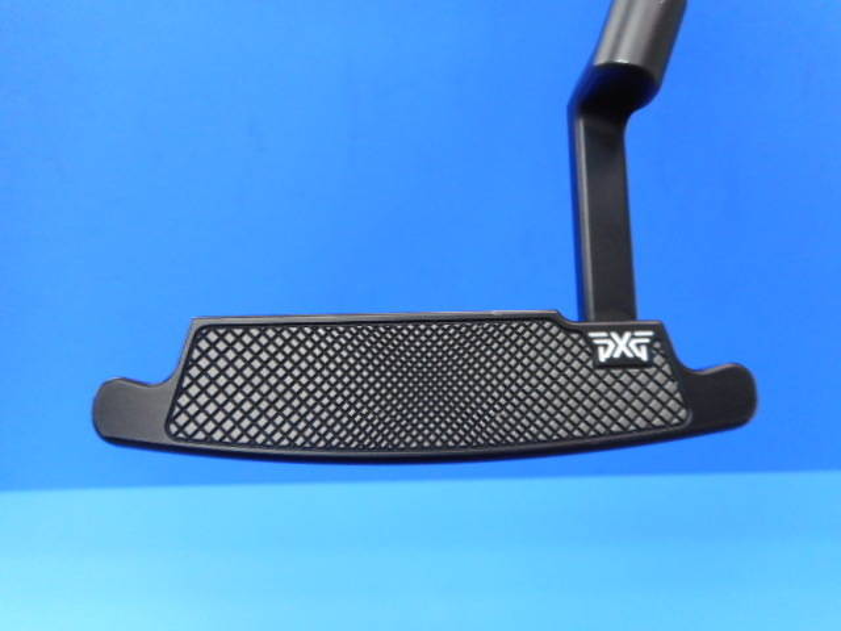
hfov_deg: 69.4
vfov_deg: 54.9
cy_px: 316
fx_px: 607
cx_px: 420
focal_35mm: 25
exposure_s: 1/30
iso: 200
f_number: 3.7
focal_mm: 4.5
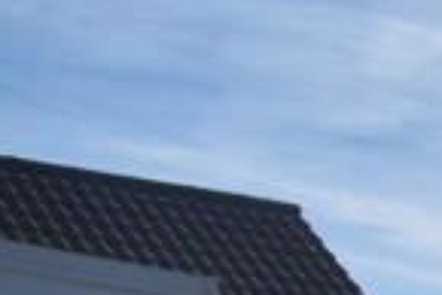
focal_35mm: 106
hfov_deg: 9.6
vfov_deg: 11.1
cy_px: 683
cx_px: 1549
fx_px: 1303
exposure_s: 1/500
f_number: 11
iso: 200
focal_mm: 10
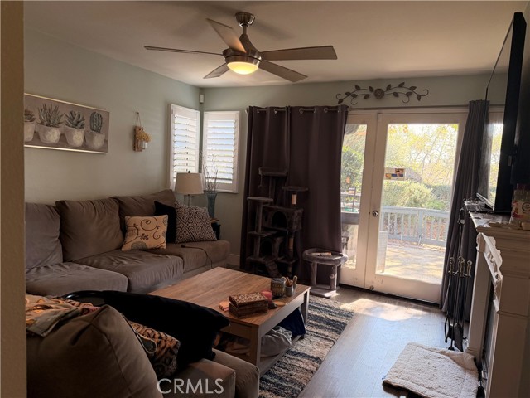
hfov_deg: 71.6
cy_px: 199
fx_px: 367
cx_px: 265
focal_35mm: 24
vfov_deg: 56.8
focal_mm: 6.76
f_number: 1.78
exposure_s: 1/149
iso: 200
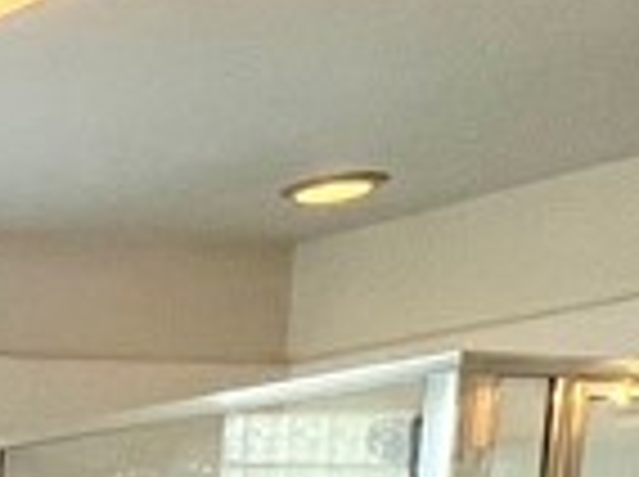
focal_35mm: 94
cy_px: 981
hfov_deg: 13.2
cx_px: -1035
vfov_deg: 13.3
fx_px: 1732
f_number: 1.8
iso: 100
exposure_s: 1/120
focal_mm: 1.57
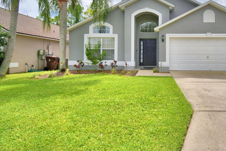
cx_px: 155
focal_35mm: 22
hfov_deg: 75.5
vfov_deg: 56.2
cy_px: 52
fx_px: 138
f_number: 4.5
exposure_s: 1/2000
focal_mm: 10
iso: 100
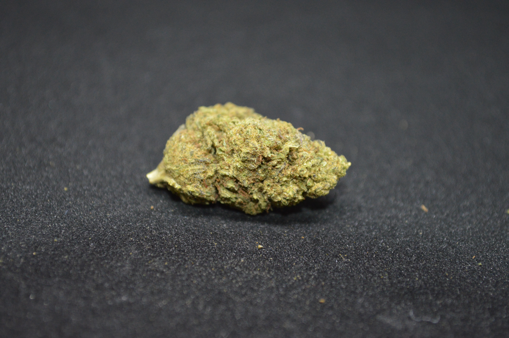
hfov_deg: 24.6
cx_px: 254
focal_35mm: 82
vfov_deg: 16.5
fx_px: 1165
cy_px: 169
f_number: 5.6
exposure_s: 1/60
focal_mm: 55
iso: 1600
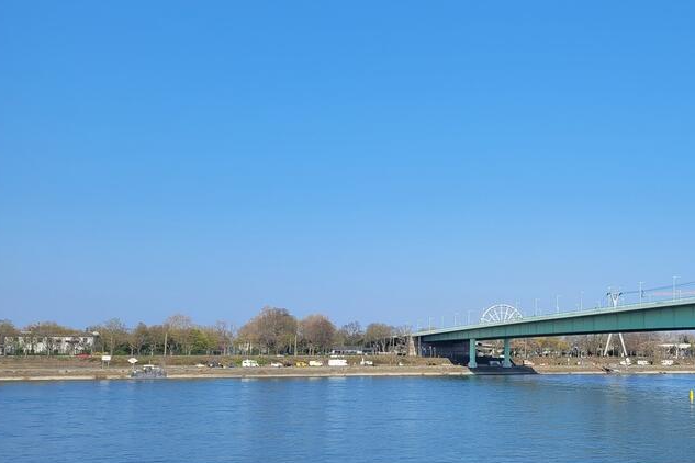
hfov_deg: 42.9
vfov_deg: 30.5
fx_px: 849
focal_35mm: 44
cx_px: 535
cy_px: 249
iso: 40
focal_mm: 5.4
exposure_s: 1/2265
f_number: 1.8
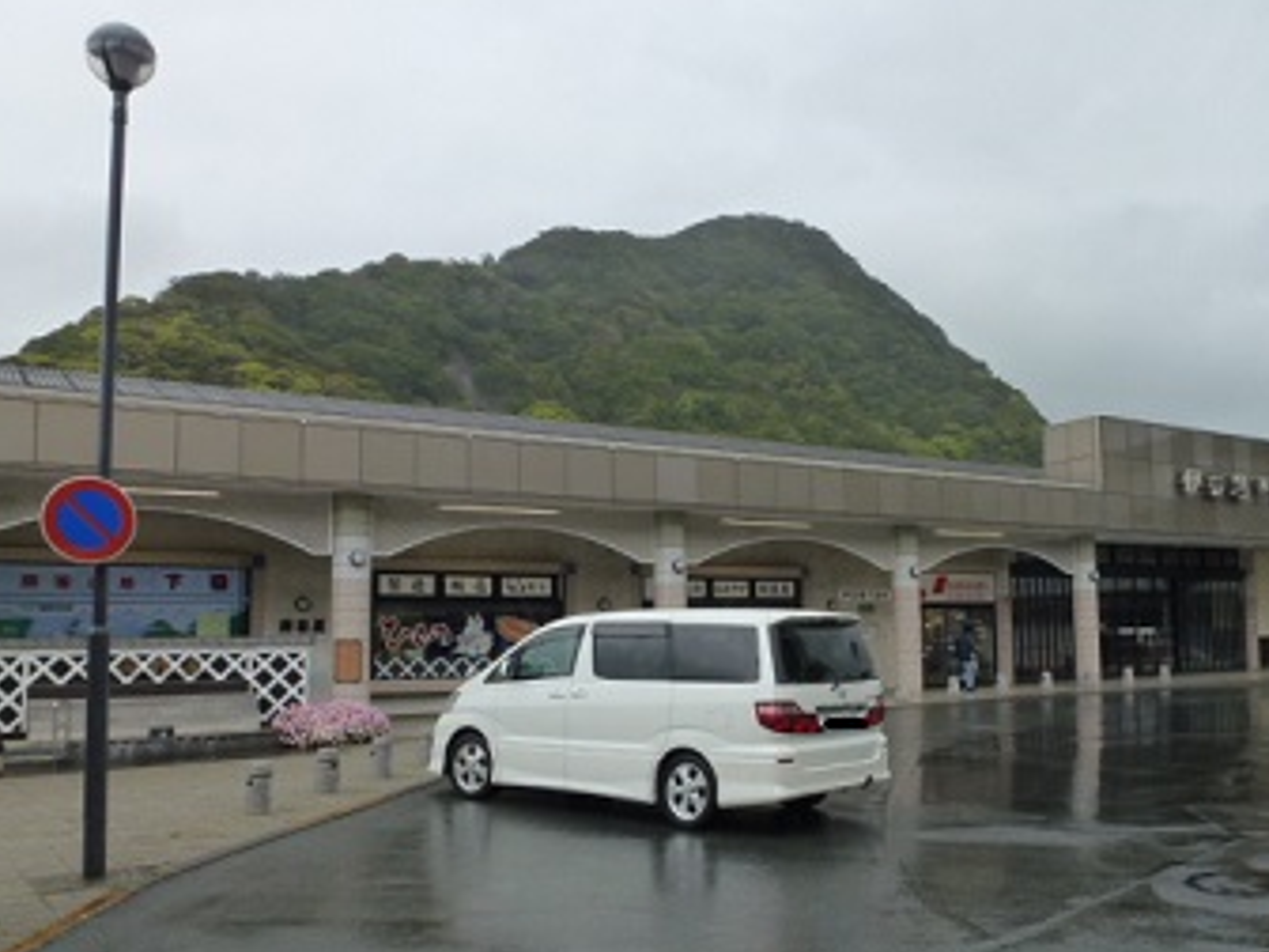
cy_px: 521
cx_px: 835
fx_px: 1173
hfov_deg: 55.7
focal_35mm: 32
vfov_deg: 44.1
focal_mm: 4.3
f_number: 4
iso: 160
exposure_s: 1/125
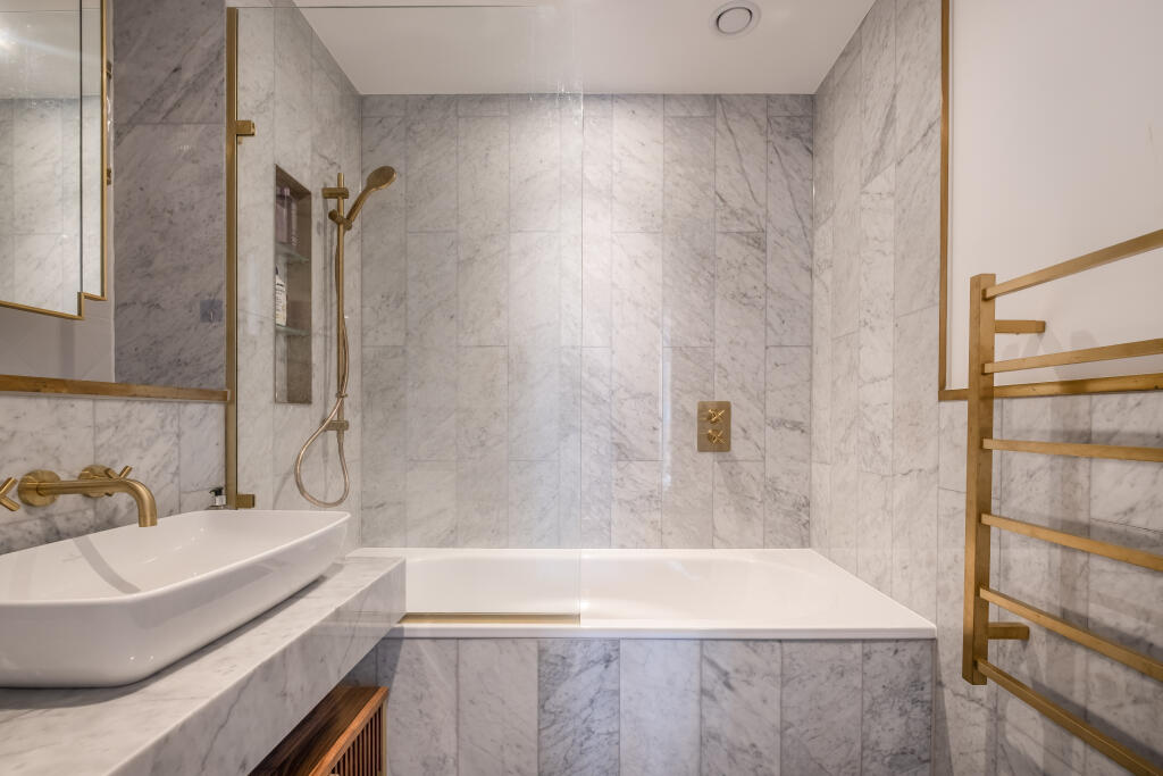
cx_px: 582
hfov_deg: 100.4
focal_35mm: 15
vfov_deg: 77.3
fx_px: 485
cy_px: 388
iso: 250
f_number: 7.1
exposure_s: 1/4
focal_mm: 10
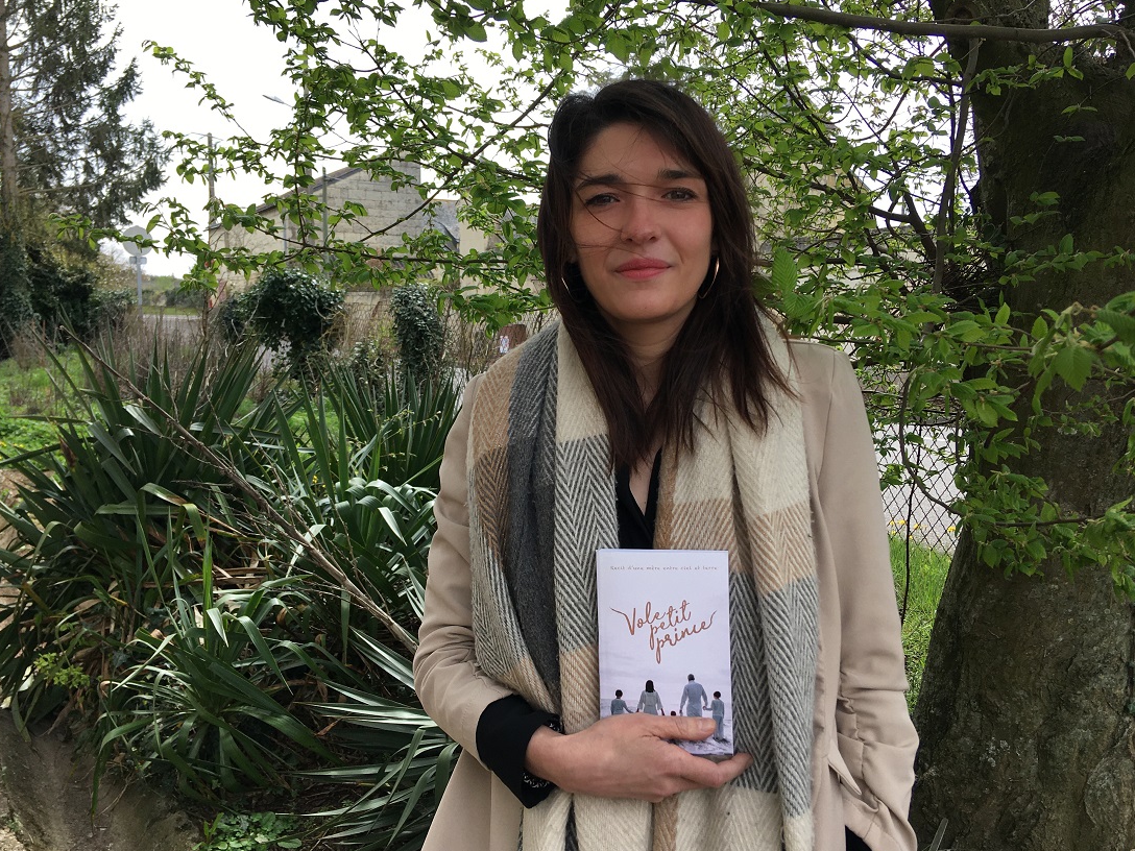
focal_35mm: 32
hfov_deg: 56.8
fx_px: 1049
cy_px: 427
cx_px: 528
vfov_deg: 44.2
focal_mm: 4.15
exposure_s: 1/496
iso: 25
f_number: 2.2
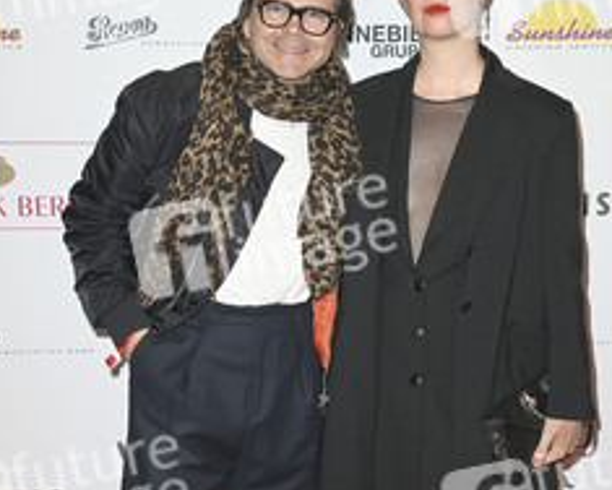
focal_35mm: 83
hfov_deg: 23.0
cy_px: 368
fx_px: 1503
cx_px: 339
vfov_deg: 18.4
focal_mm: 52
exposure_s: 1/250
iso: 640
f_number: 5.6
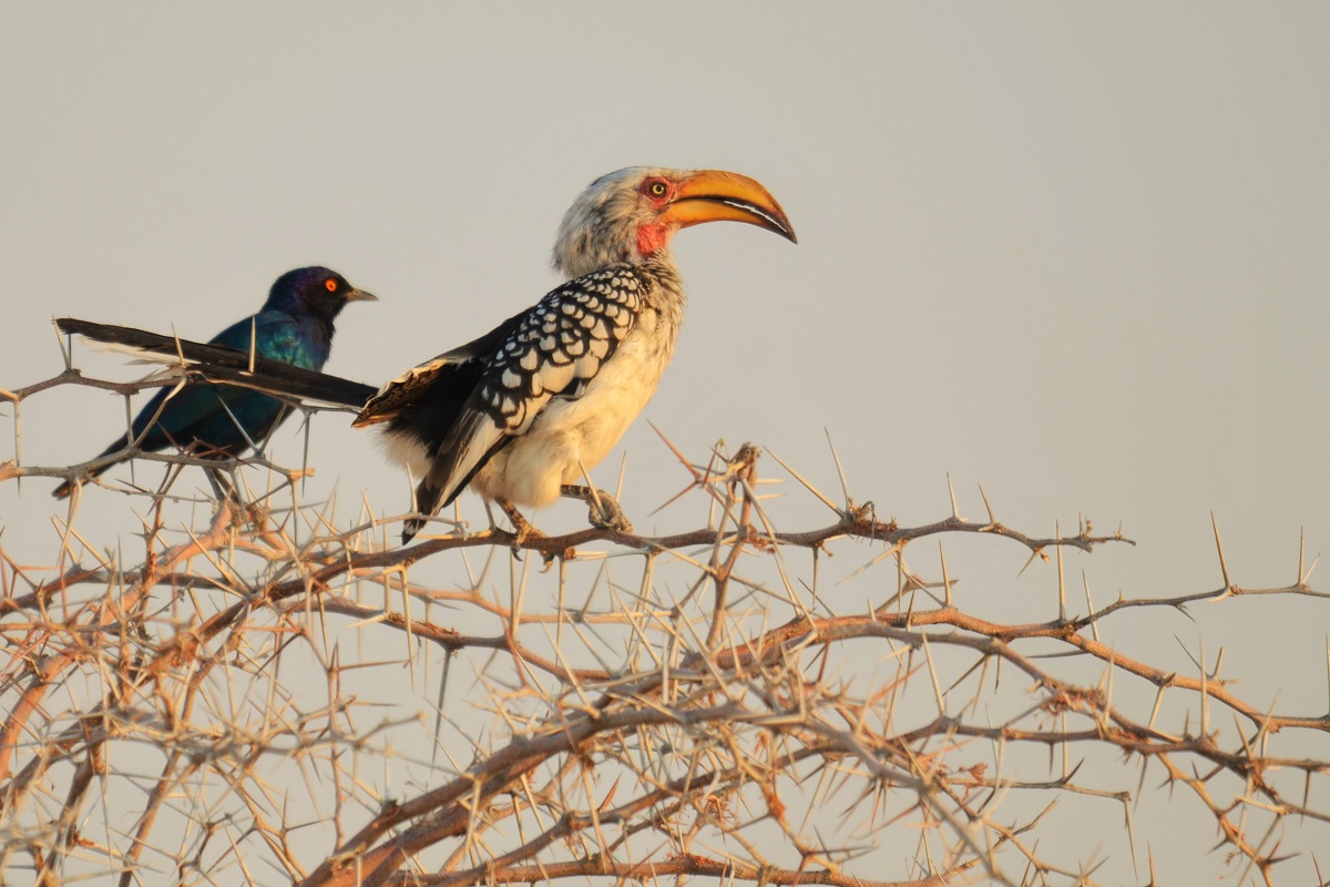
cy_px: 444
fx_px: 19948
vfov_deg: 2.5
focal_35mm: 540
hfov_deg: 3.8
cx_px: 665
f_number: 6.3
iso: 160
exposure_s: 1/400
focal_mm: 360
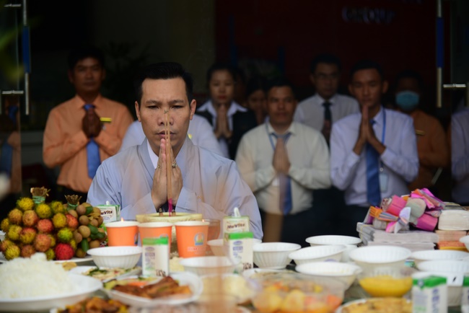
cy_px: 156
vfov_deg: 16.7
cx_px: 234
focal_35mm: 82
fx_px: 1069
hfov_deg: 24.8
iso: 320
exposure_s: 1/1000
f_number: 4
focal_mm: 82
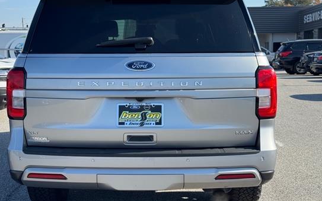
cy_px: 100
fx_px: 526
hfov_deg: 34.0
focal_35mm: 60
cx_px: 142
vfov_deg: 21.6
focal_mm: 6.76
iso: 64
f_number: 1.78
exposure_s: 1/2331
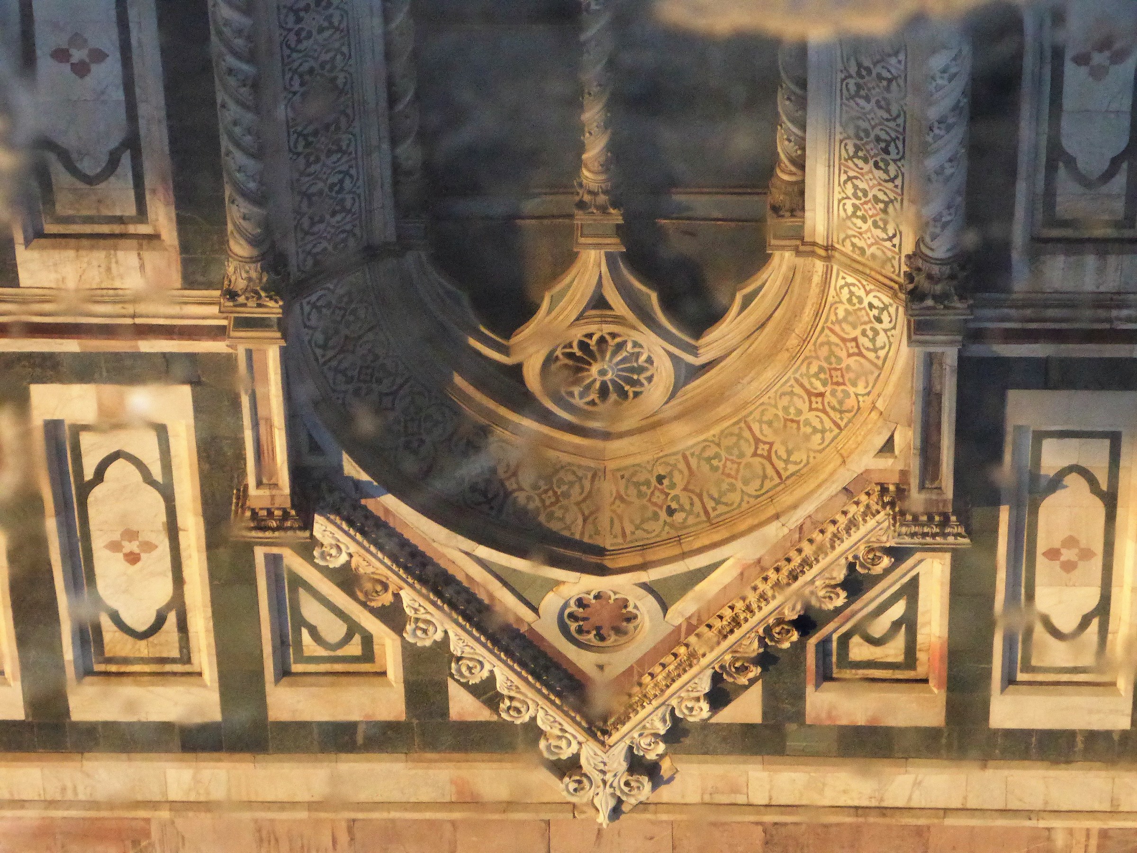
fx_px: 5584
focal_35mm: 170
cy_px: 426
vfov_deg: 8.7
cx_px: 568
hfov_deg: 11.6
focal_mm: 27.6
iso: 800
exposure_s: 1/60
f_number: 5.4
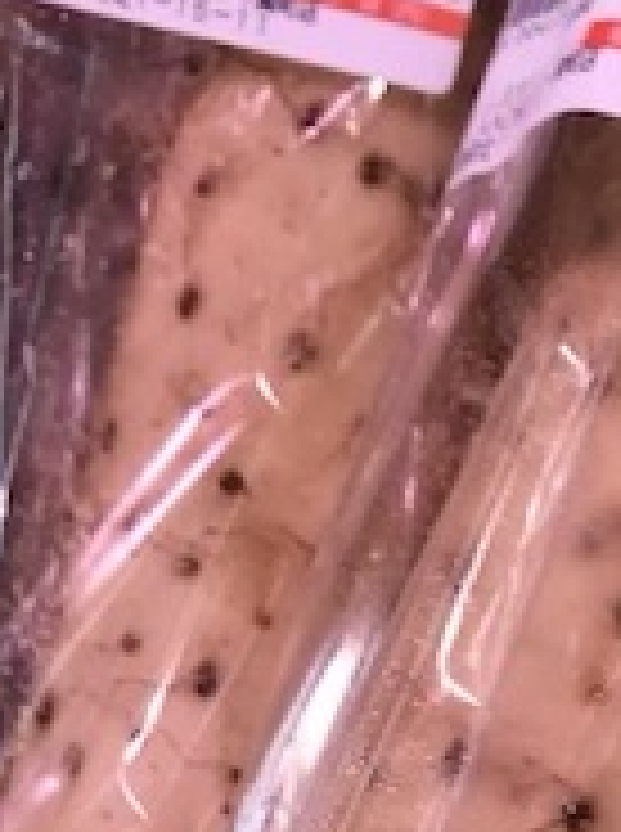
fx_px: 2184
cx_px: 670
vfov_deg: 19.3
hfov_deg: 15.8
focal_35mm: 91
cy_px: 1192
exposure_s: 1/100
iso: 25
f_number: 1.8
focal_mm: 3.99
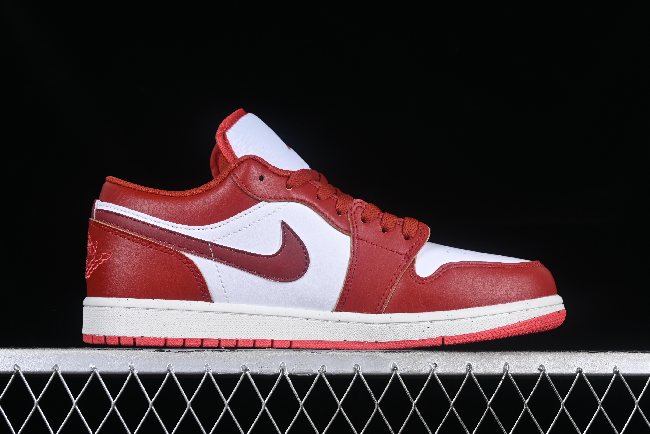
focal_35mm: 75
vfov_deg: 18.2
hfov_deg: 27.0
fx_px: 1354
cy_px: 217
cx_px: 325
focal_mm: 50
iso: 160
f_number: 8
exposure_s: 1/80
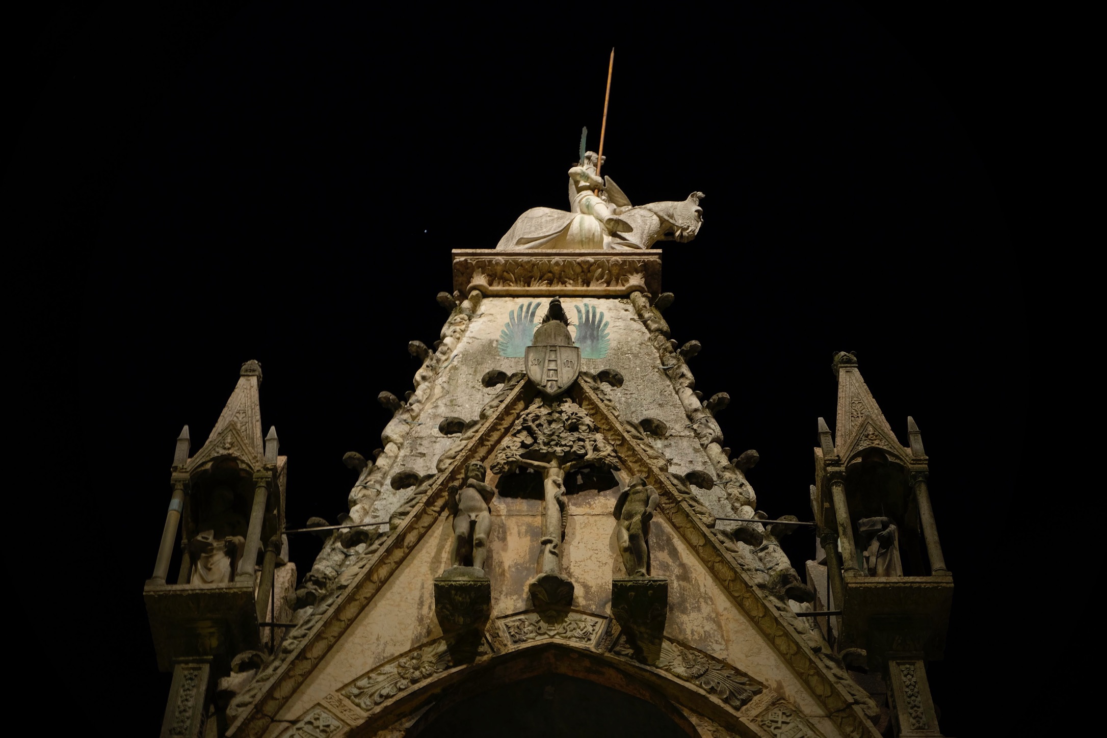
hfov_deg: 31.0
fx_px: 1999
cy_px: 369
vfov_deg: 20.9
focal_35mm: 65
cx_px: 554
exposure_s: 1/2.6
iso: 800
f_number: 5.6
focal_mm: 43.4
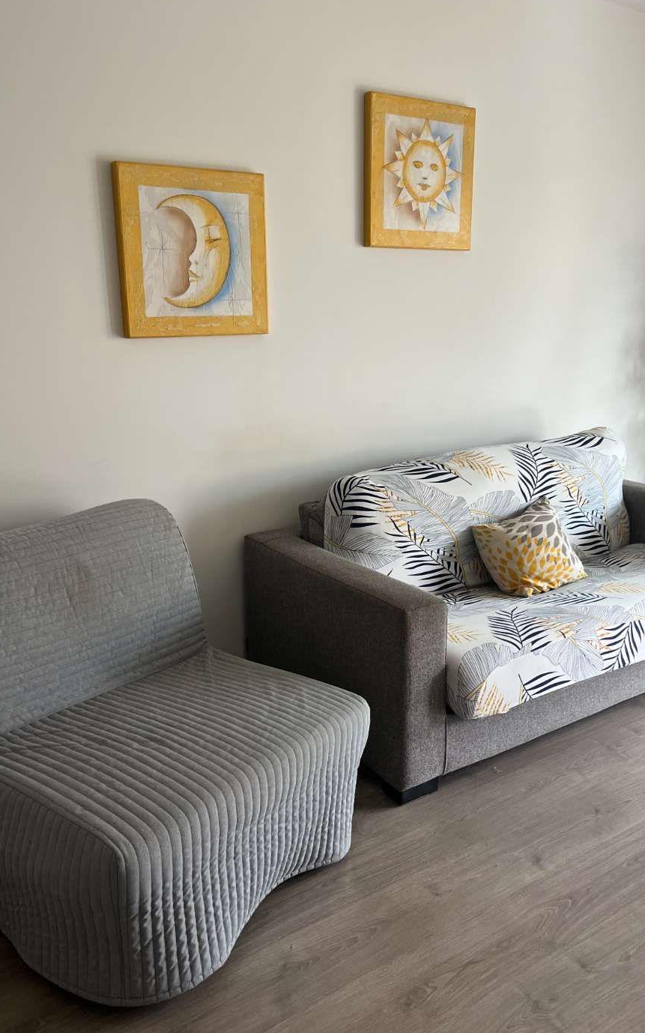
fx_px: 844
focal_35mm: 30
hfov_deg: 41.8
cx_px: 342
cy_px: 518
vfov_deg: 62.9
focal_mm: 5.1
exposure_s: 1/110
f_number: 1.6
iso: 125
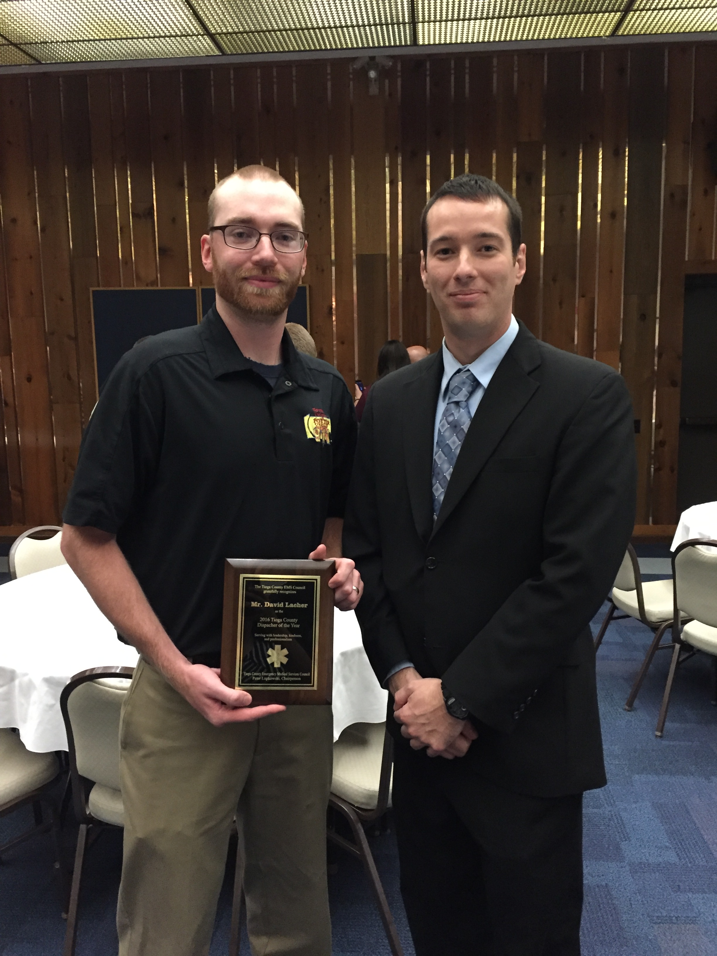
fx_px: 801
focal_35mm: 29
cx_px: 358
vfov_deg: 61.7
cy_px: 478
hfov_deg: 48.2
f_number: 2.2
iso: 320
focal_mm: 4.15
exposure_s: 1/15
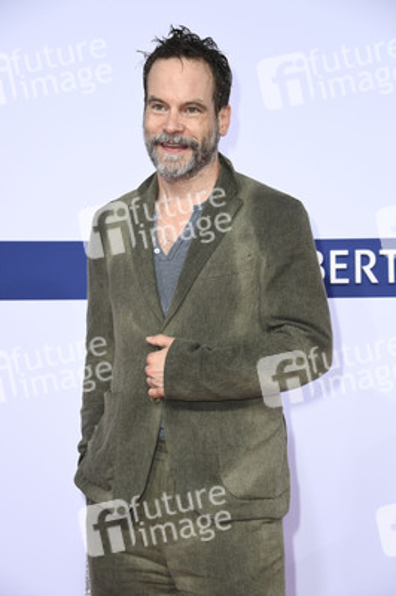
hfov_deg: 16.6
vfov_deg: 24.8
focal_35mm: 82
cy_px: 298
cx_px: 198
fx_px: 1355
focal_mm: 82
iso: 800
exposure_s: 1/200
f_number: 5.6
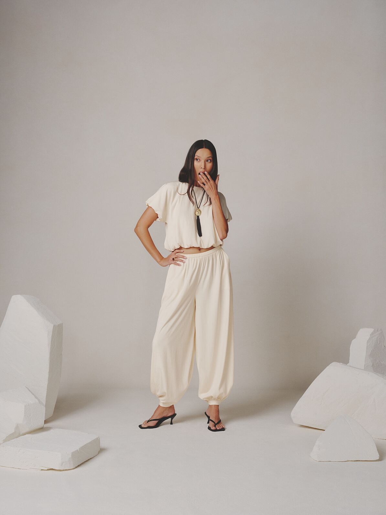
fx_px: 654
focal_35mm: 44
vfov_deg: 42.9
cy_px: 258
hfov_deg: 32.9
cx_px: 193
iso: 640
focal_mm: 55
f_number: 5.6
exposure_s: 1/250
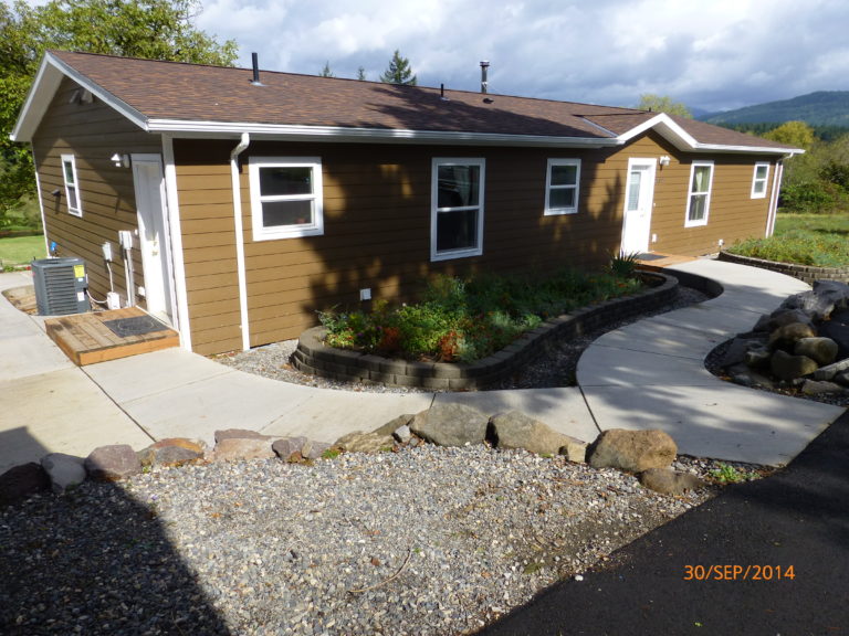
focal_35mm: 24
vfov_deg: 56.8
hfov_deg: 71.6
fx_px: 589
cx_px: 424
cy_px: 318
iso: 100
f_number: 4
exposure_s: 1/640
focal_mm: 4.3
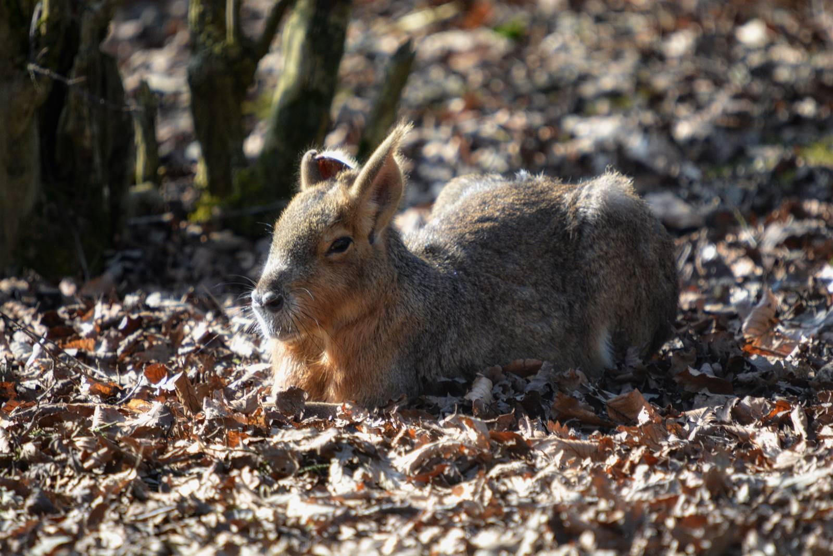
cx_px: 416
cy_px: 278
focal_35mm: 750
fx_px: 17354
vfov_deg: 1.8
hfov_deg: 2.7
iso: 900
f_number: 6.3
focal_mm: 500
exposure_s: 1/500
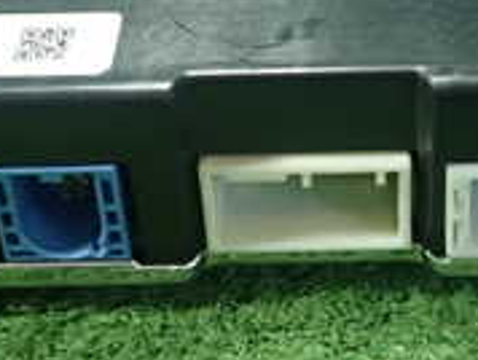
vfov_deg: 14.5
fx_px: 1397
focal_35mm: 101
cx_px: 336
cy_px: 24
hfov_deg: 19.3
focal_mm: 5.5
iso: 500
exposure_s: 1/125
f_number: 2.3
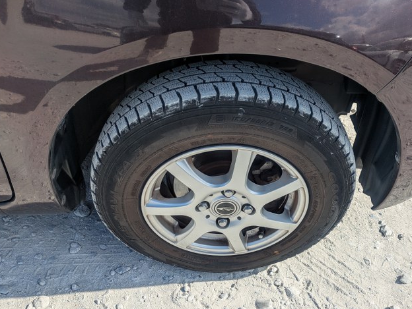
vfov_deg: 44.1
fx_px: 381
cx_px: 233
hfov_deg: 56.6
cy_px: 175
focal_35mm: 32
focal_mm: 5.43
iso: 44
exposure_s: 1/1653
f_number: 1.89
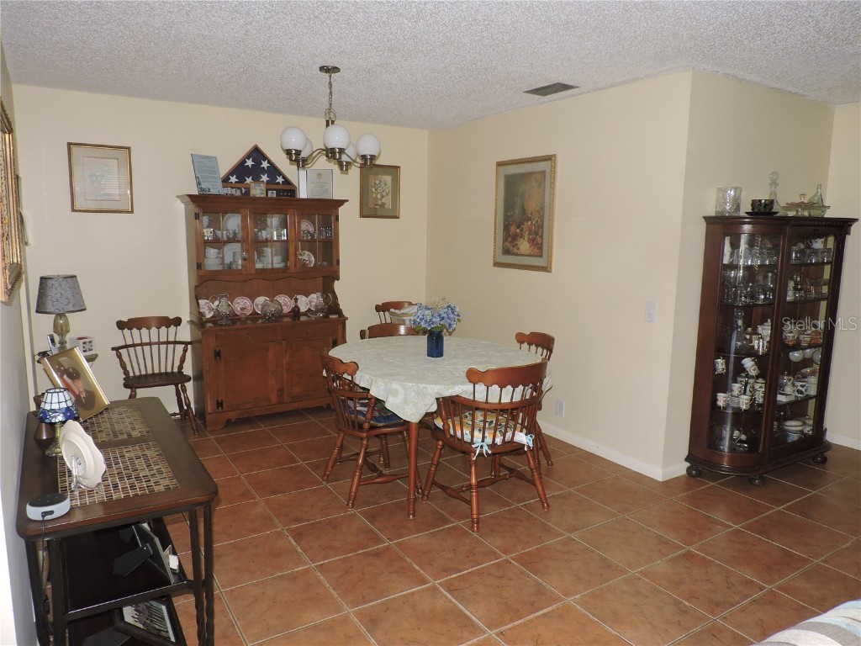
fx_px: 597
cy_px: 323
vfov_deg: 56.8
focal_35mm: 24
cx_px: 430
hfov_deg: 71.6
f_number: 3
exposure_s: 1/30
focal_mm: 4.3
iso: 200
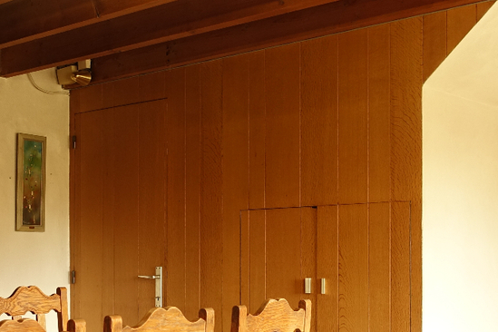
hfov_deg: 33.3
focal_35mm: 59
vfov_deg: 22.8
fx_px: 816
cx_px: 130
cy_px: 253
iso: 125
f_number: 2.2
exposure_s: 1/30
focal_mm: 8.8
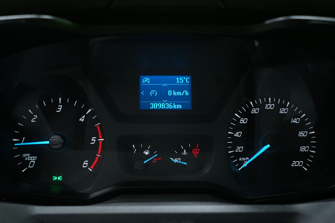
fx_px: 316
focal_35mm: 34
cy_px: 112
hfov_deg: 55.8
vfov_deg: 38.9
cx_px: 168
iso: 800
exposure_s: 1/20
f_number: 4.5
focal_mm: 34
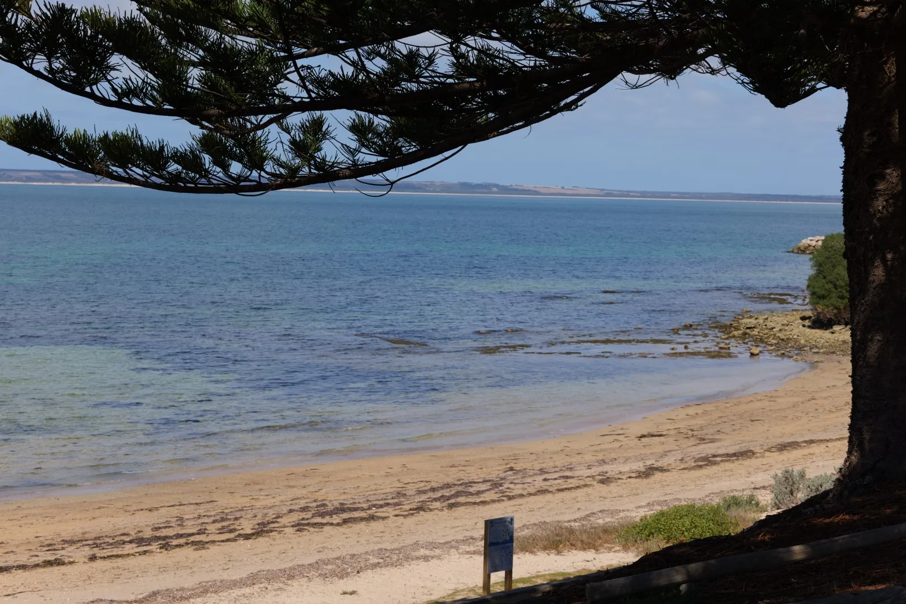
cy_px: 302
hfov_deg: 28.8
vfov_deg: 19.5
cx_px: 453
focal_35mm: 70
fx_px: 1762
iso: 100
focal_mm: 70
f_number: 8
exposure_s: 1/320
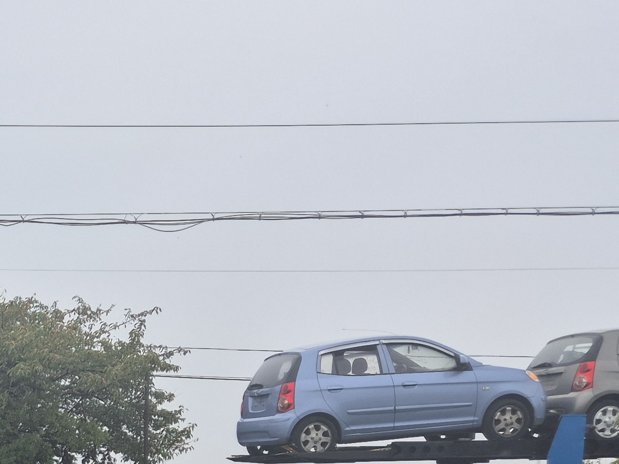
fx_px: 1377
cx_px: -241
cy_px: 715
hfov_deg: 22.1
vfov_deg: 17.1
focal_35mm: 77
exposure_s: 1/740
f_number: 1.8
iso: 25
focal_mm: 5.4
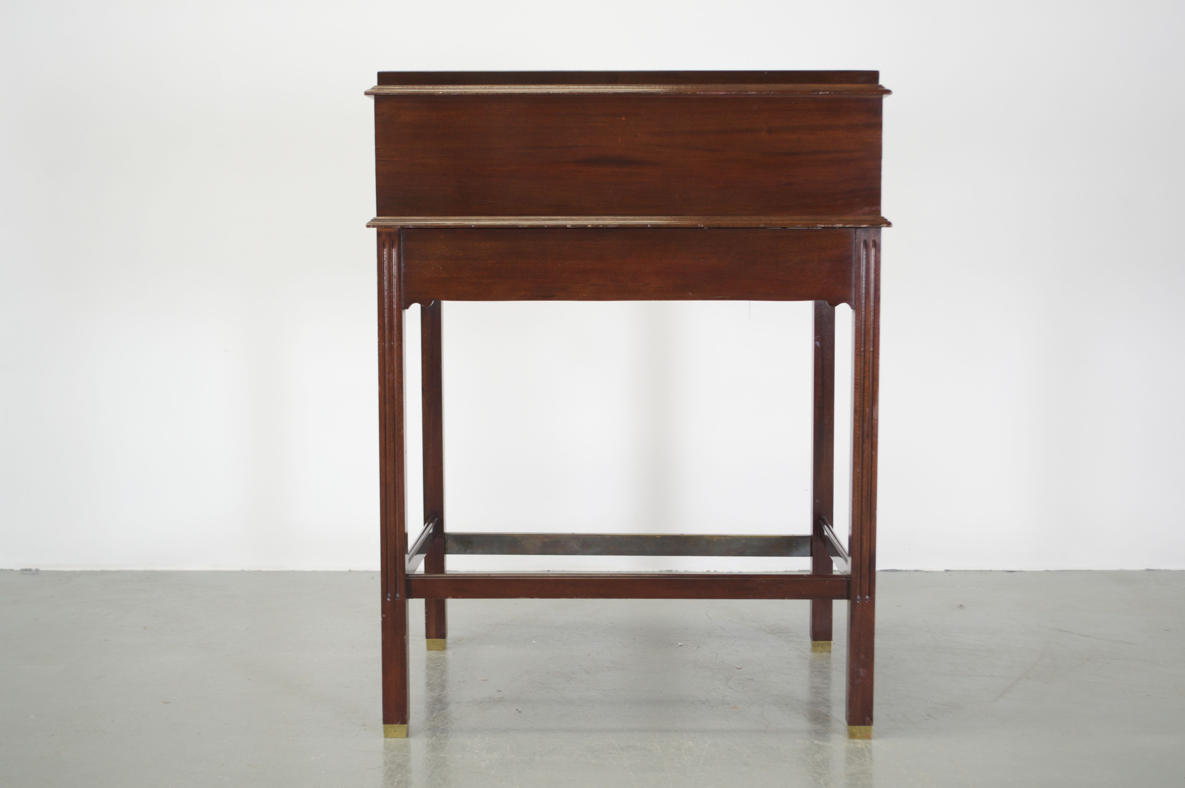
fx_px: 1677
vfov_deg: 26.4
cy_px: 394
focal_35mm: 51
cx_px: 592
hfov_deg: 38.9
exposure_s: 1/30
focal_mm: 34
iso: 200
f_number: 5
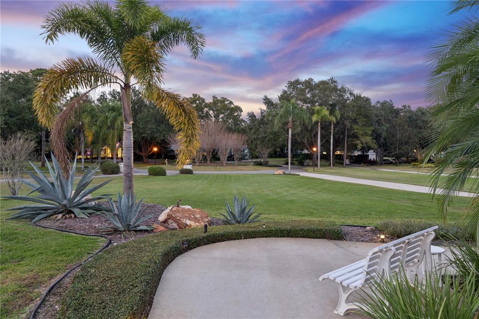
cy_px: 160
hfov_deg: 70.5
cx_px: 240
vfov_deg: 50.4
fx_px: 339
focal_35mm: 26
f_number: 9
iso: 400
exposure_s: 1/3.33
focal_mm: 17
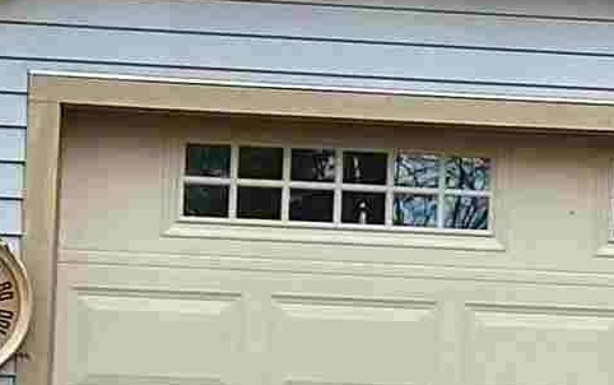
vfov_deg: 4.1
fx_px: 5425
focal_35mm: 324
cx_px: 1148
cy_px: 127
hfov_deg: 6.3
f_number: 1.78
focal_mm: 6.86
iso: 64
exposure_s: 1/240
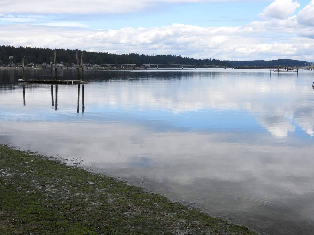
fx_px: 426
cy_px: 118
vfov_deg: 30.9
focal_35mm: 47
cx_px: 157
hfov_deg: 40.4
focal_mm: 8.4
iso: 100
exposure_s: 1/1250
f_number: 3.2
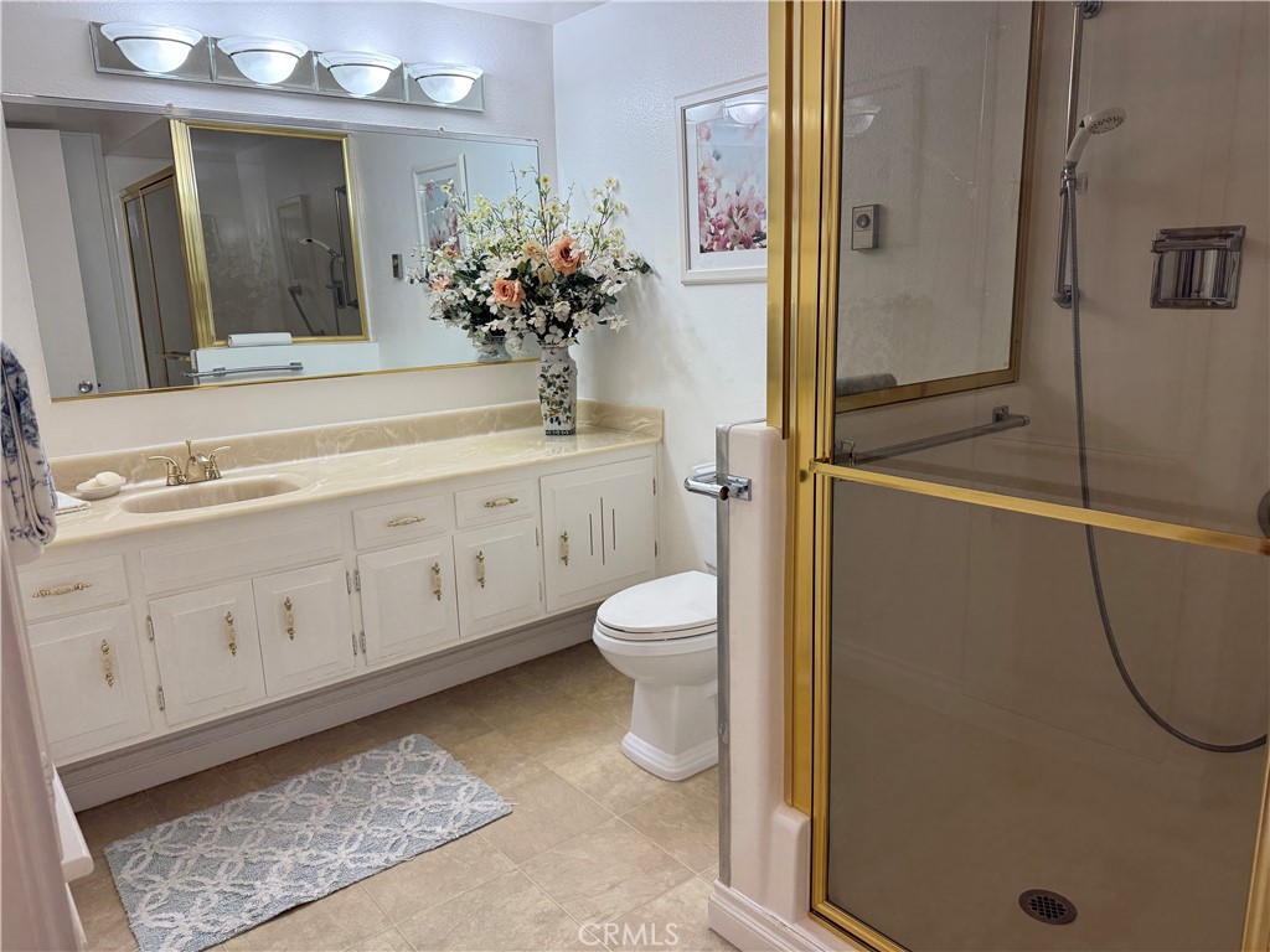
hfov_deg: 71.6
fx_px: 881
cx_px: 635
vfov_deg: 56.8
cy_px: 476
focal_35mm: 24
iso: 80
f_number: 1.78
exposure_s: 1/120
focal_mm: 6.76
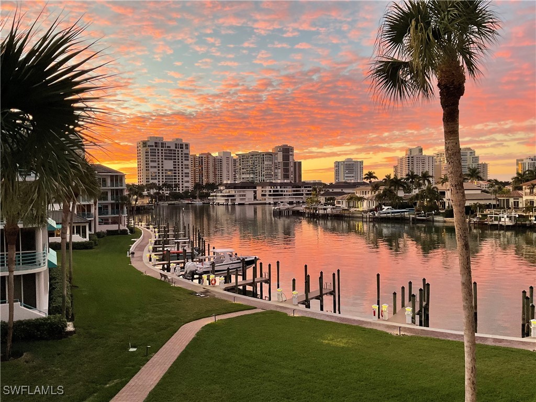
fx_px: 449
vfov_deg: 48.2
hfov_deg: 61.7
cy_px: 201
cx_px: 268
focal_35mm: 29
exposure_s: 1/72
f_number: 1.8
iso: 64
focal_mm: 3
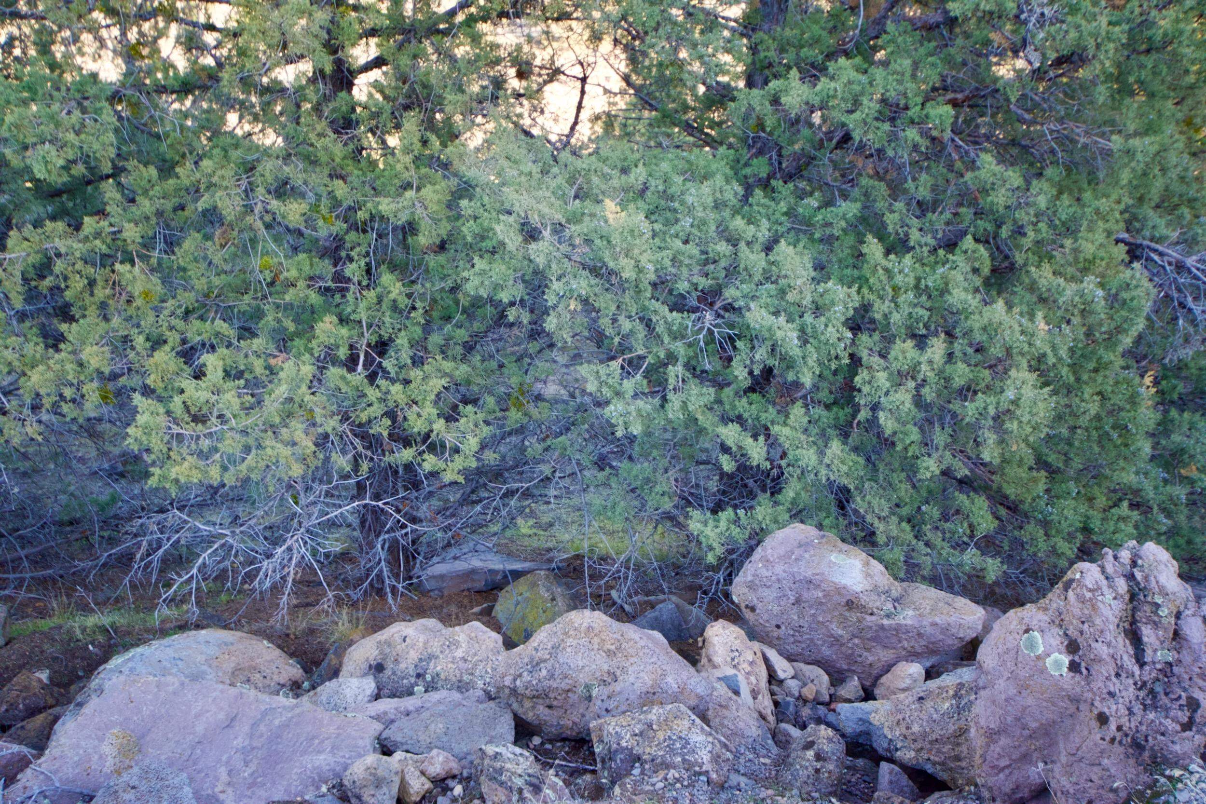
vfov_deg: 36.9
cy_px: 402
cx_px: 603
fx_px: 1206
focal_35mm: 36
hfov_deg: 53.1
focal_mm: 24
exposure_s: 1/250
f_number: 4.5
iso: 720
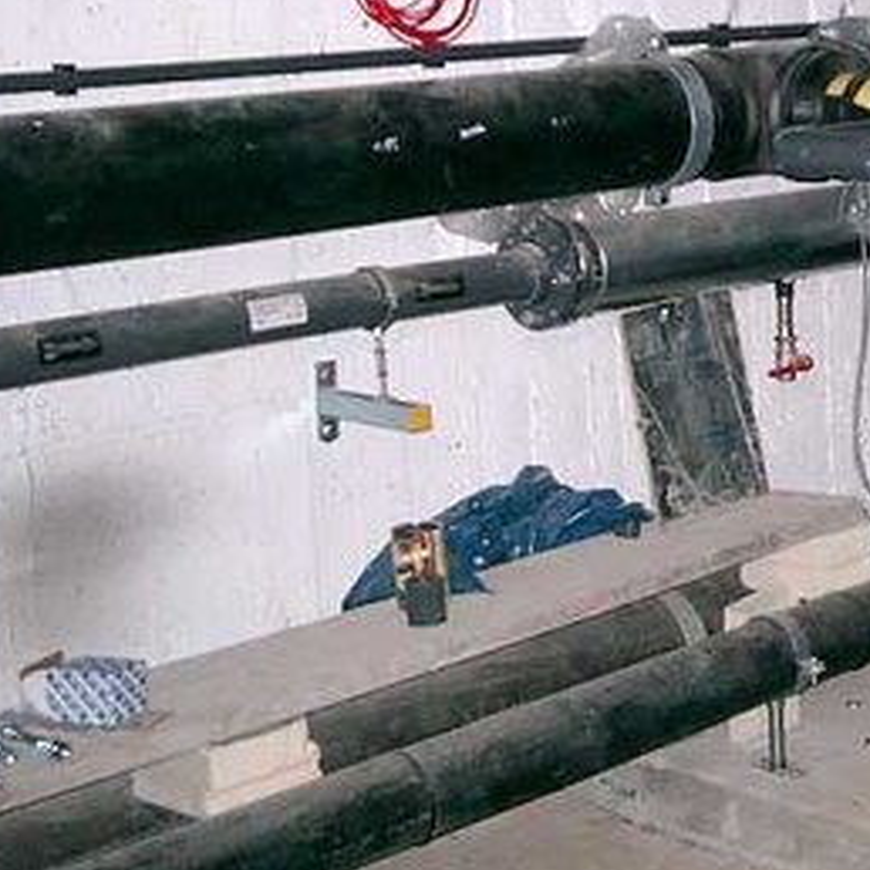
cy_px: 253
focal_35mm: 76
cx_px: 975
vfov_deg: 22.6
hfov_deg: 21.5
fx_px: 2161
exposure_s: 1/60
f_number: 2.6
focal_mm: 7.6
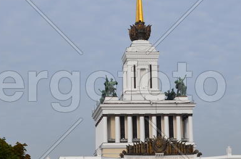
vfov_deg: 10.7
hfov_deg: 16.0
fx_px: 855
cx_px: 114
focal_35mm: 128
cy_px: 86
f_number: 10
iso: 200
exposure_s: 1/320
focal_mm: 38
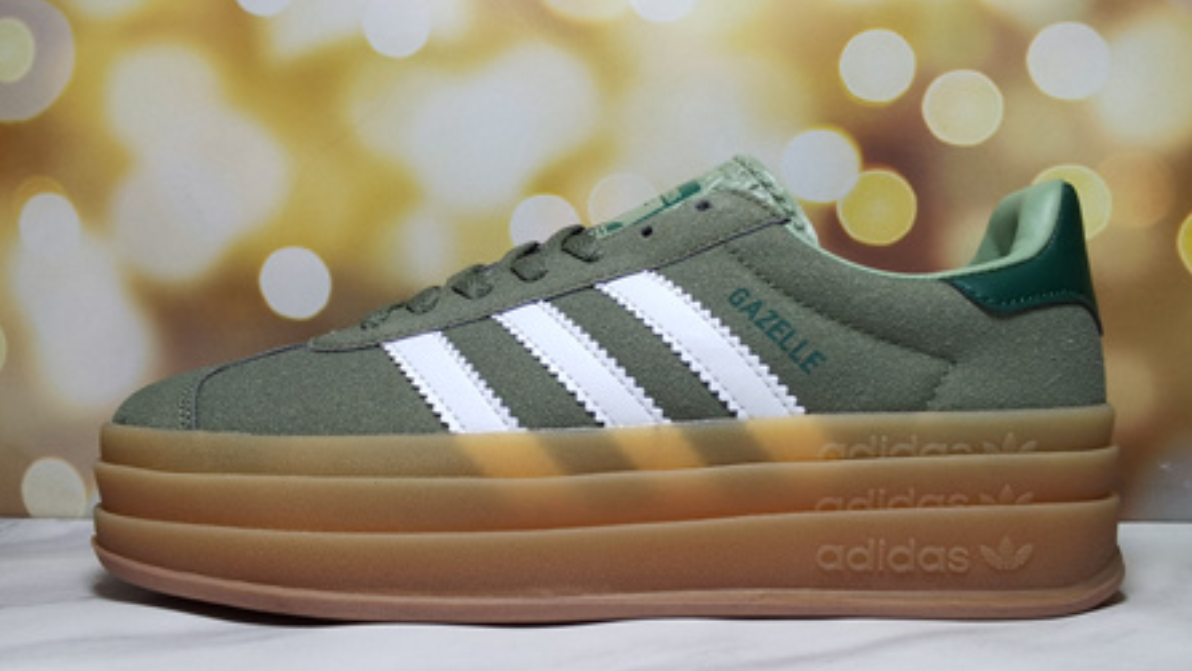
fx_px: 1043
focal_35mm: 33
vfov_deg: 35.6
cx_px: 607
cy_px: 319
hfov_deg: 59.5
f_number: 2.2
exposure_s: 1/370
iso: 50
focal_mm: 2.26
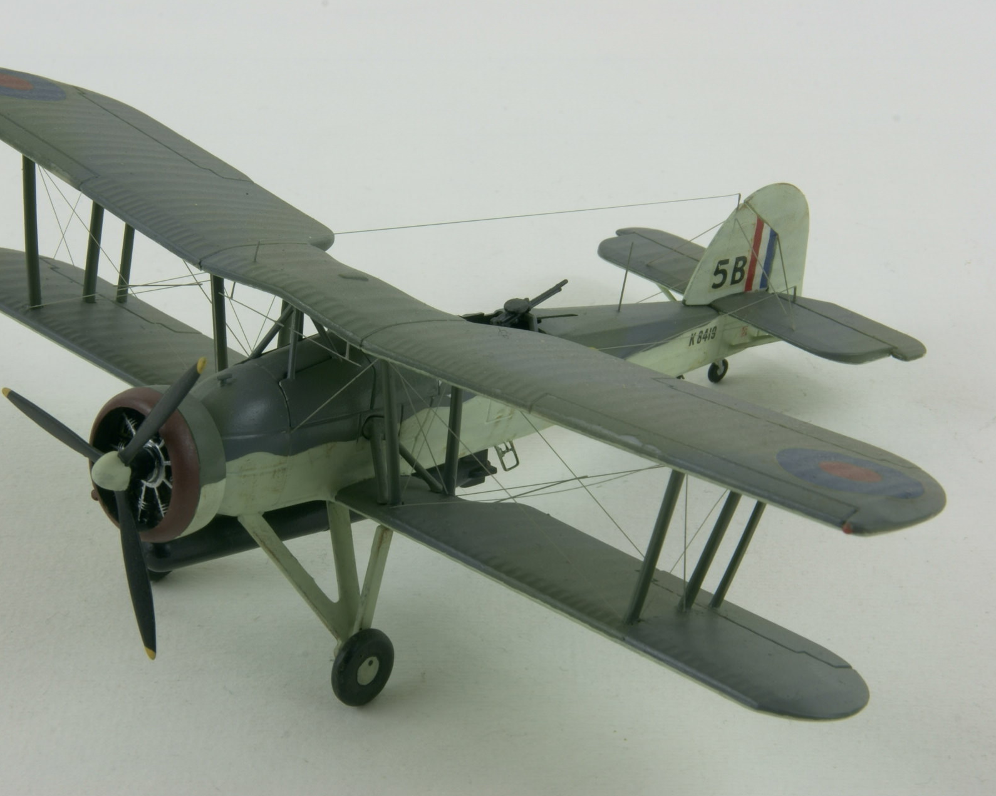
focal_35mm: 102
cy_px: 399
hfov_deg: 18.8
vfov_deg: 15.1
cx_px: 417
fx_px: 3007
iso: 80
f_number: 29
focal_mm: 60
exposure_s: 1
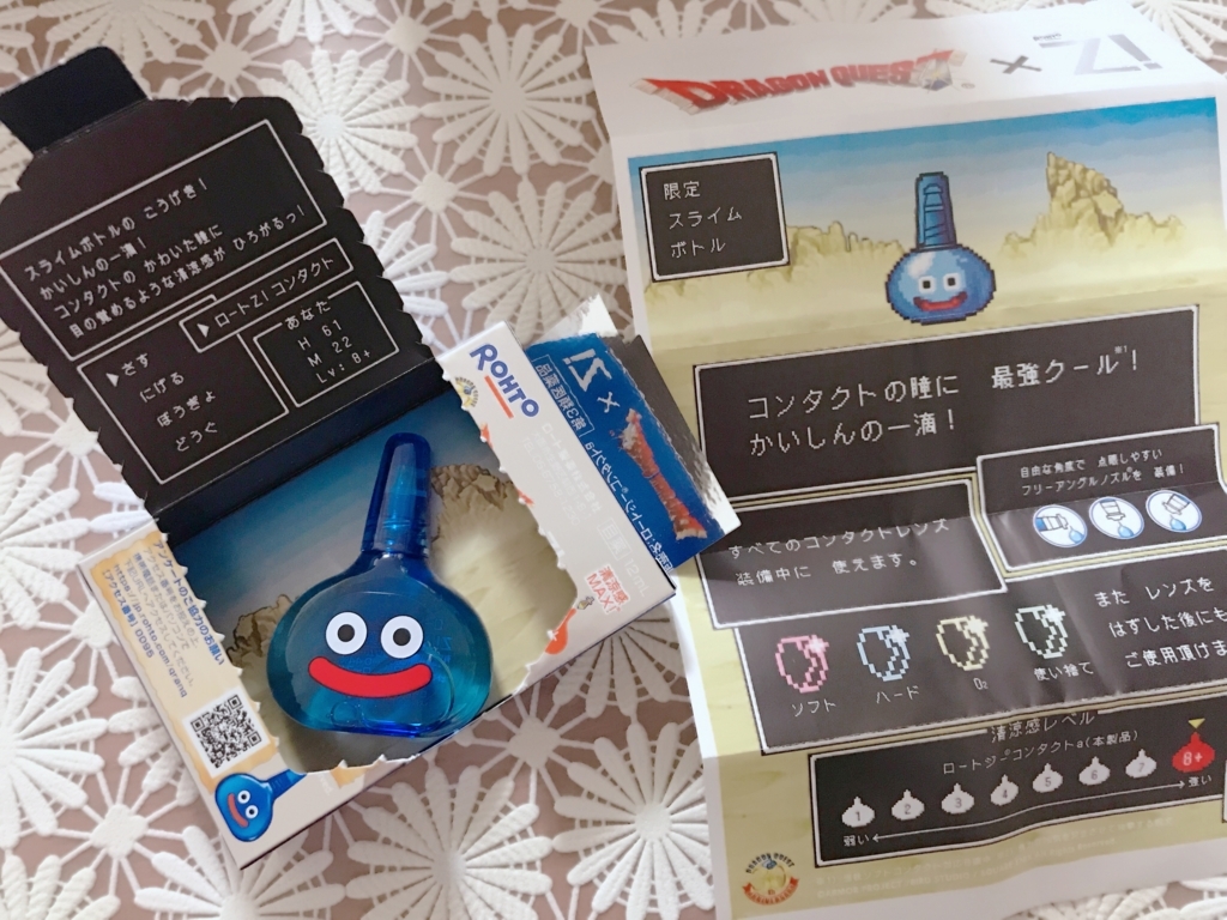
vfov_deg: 49.7
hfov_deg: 63.4
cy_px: 460
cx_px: 614
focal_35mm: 28
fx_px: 992
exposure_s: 1/10
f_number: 1.8
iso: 100
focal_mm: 3.99
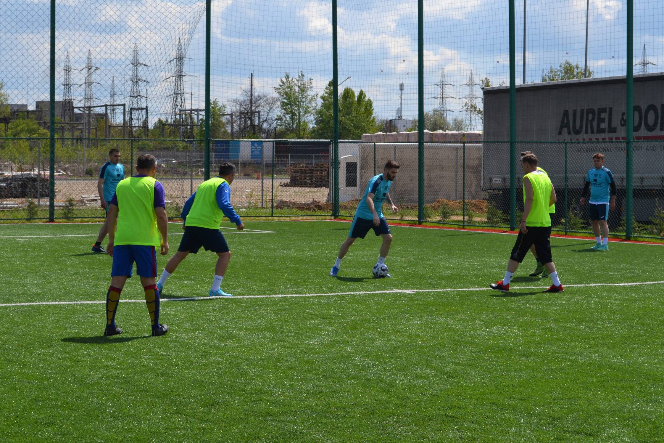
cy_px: 213
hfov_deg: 22.9
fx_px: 1641
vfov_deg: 15.4
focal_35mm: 89
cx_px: 344
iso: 100
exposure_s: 1/250
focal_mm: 52
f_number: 8
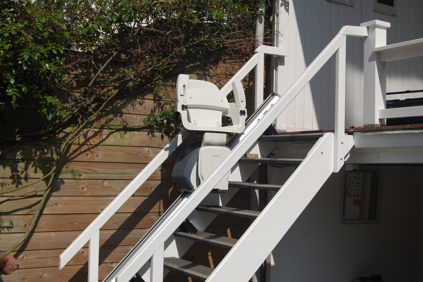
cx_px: 212
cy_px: 141
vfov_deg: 28.0
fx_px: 563
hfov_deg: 41.1
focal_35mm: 48
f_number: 11
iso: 200
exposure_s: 1/500
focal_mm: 32
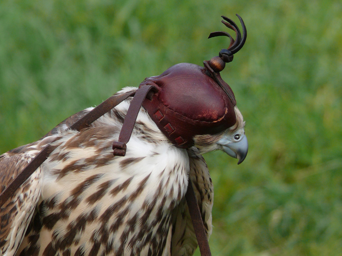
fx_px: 5908
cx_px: 171
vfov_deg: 2.5
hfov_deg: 3.3
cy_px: 128
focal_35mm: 598
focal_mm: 88.8
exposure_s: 1/200
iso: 100
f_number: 5
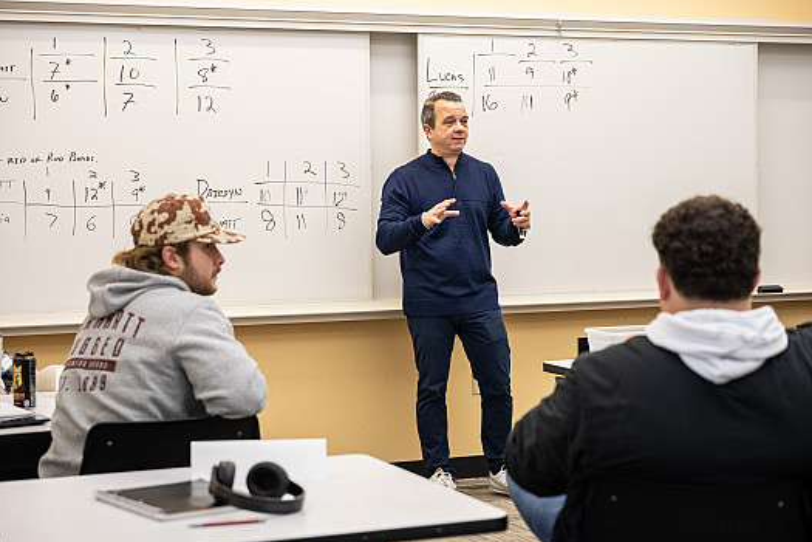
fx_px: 1579
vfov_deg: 19.5
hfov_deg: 28.8
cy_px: 266
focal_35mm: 70
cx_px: 416
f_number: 4
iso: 1600
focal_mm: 68
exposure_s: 1/160
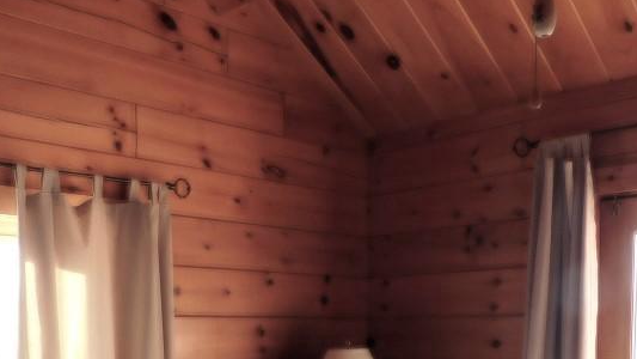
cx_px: 302
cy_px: 406
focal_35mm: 47
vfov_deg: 23.7
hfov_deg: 43.7
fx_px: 794
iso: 125
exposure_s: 1/60
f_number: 3
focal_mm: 4
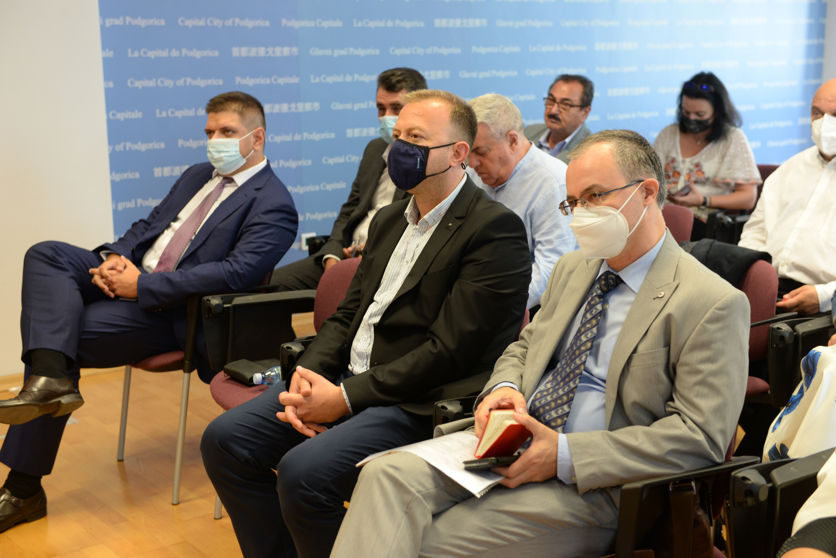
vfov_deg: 26.0
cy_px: 279
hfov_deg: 38.2
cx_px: 418
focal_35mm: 52
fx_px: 1208
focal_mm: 52
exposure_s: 1/100
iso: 1000
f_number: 4
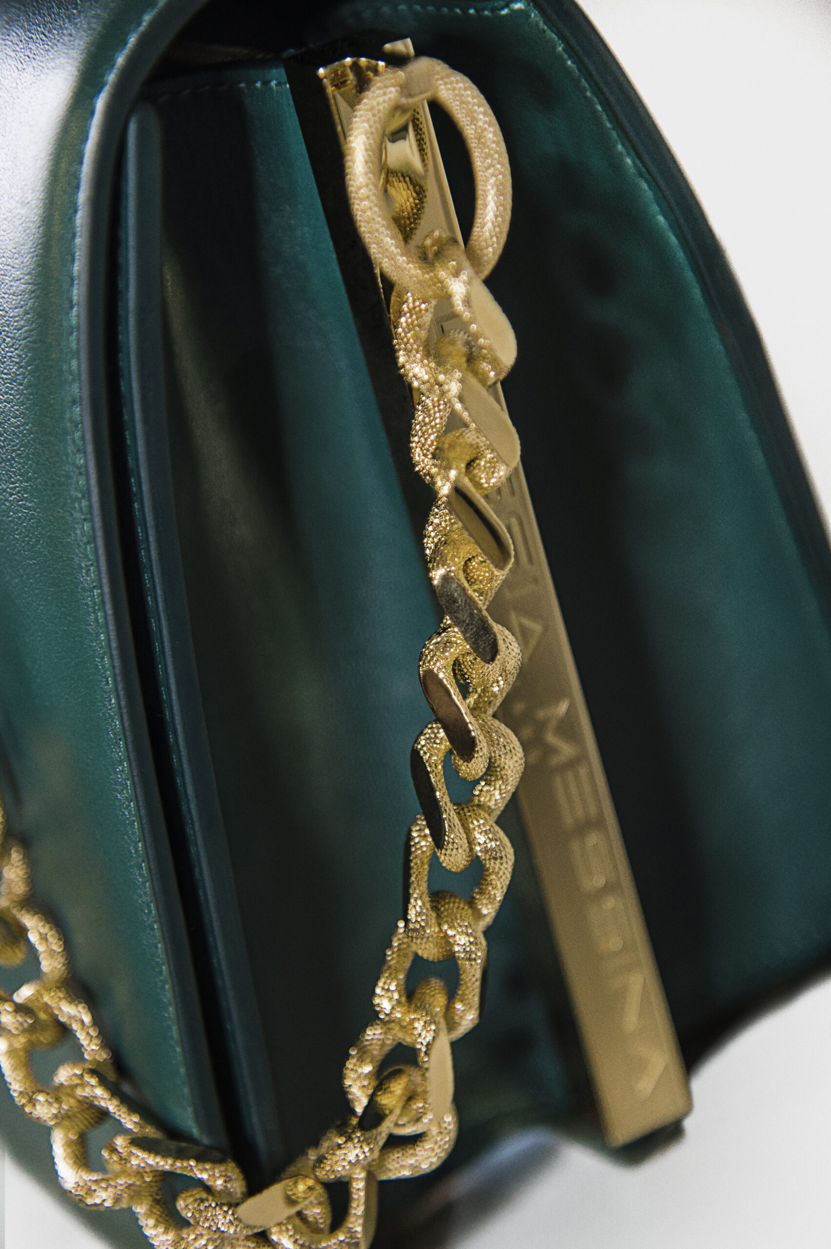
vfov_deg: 17.1
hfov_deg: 11.4
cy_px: 624
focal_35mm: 120
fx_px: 4161
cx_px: 416
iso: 1000
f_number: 4
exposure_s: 1/80
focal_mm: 120
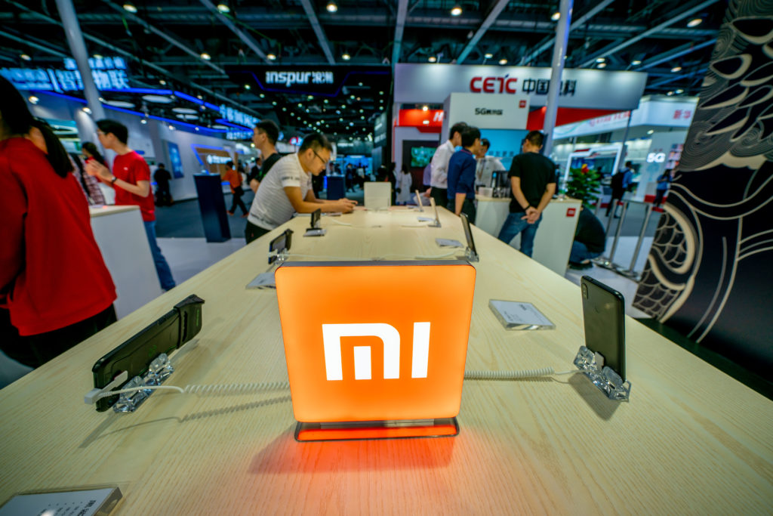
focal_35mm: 12
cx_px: 386
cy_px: 258
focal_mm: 12
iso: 100
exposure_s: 1/100
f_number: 5
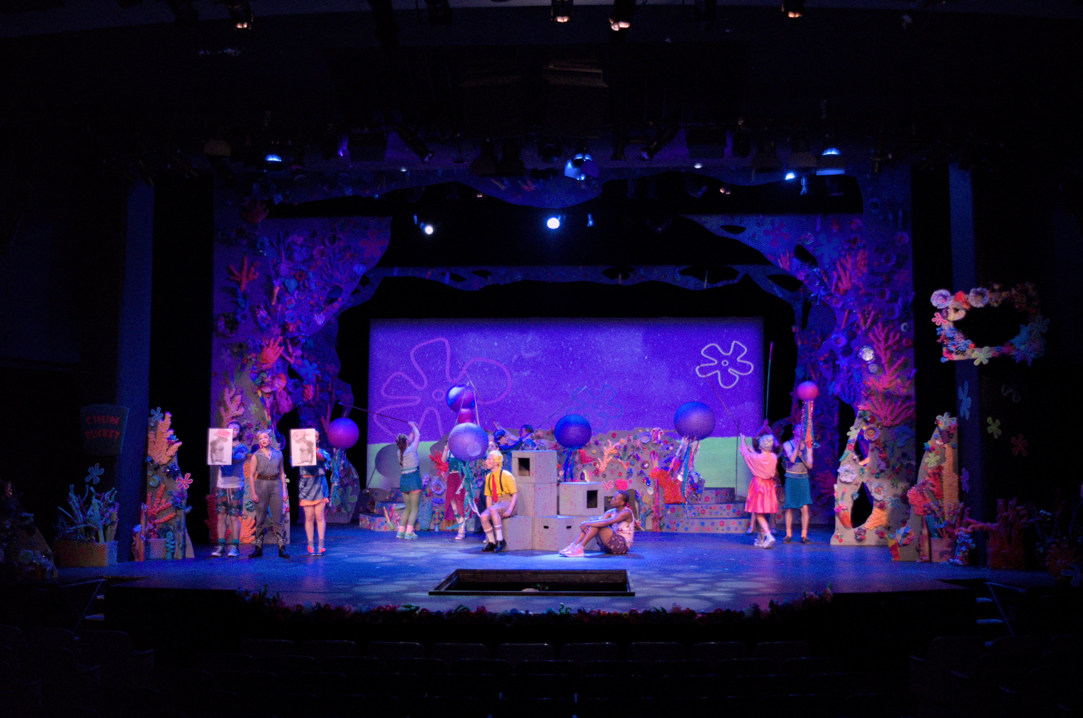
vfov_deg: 34.1
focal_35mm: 39
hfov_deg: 49.6
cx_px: 542
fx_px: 1171
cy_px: 359
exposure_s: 1/80
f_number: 4
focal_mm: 26
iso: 3200
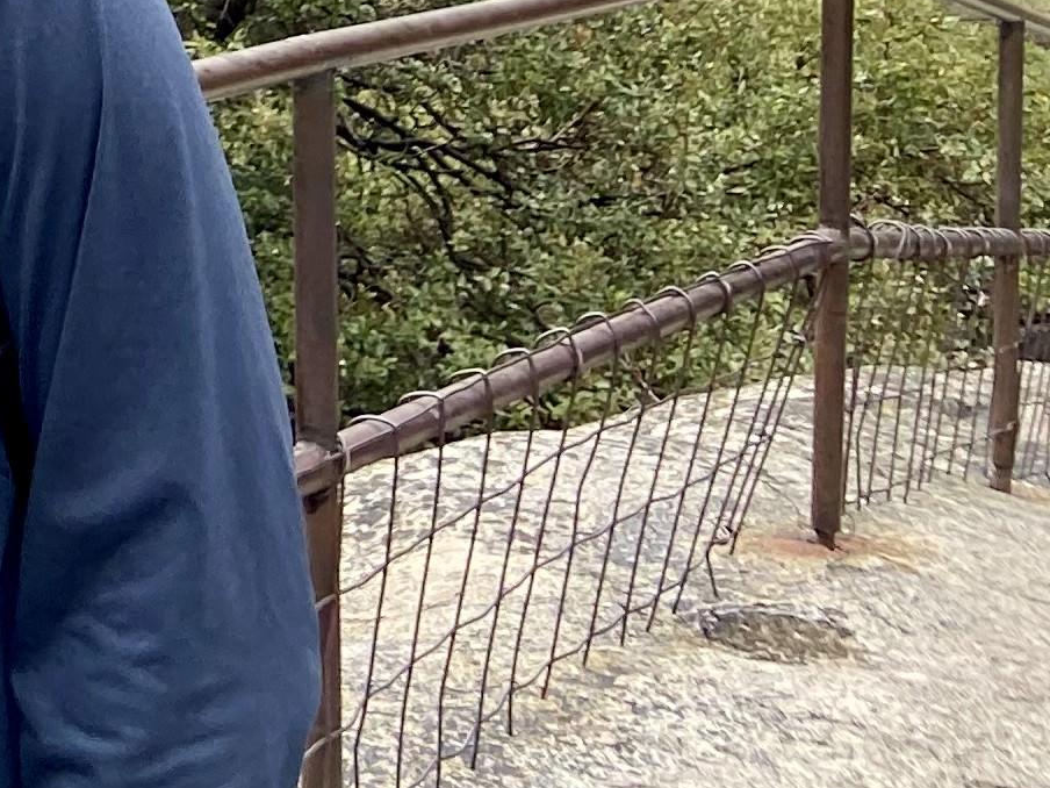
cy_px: -683
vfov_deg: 11.7
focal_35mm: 116
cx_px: -1162
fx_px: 3519
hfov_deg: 13.9
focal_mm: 4.25
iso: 32
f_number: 1.8
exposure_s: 1/167
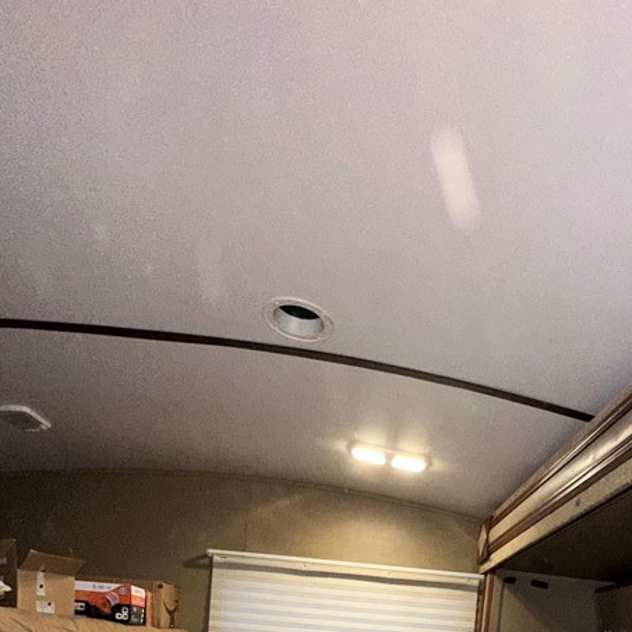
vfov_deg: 43.1
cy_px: 710
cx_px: 375
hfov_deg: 56.9
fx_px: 578
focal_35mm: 28
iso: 160
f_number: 2.2
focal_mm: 2.22
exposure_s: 1/60
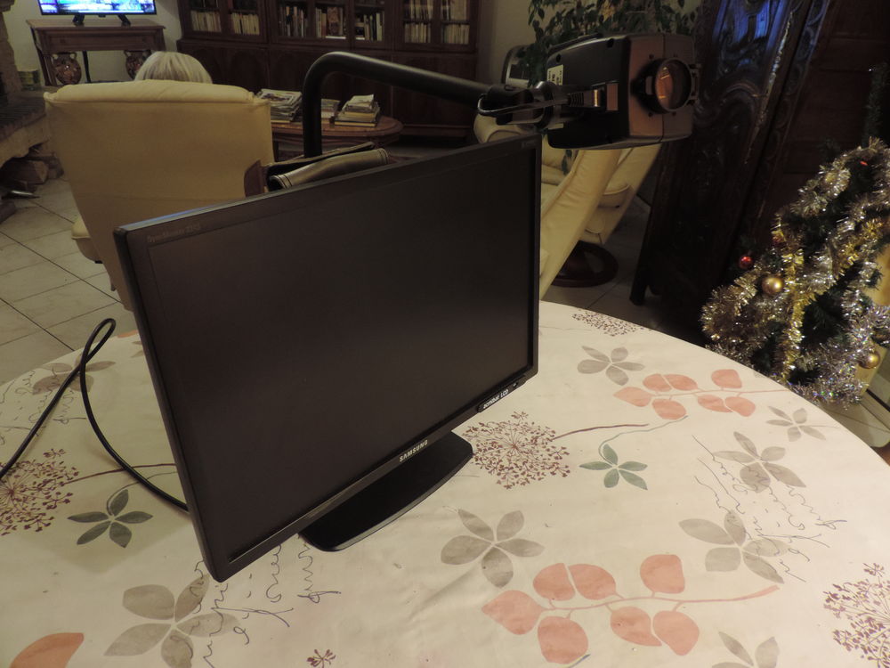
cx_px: 445
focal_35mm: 24
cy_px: 334
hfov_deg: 71.6
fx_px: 617
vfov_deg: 56.8
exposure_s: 1/8
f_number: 3
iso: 500
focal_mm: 4.3
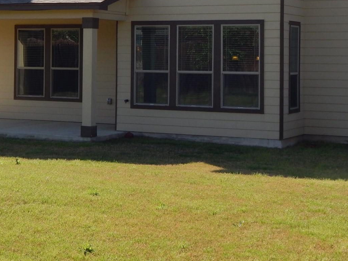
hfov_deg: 23.0
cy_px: 33
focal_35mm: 85
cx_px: 165
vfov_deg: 17.2
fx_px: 855
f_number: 3.6
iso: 125
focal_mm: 7.7
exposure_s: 1/800
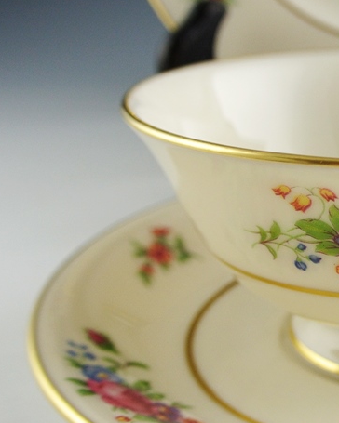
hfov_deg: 22.1
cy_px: 290
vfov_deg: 29.3
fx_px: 803
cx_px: 400
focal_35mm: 64
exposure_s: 1/125
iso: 320
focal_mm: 11.8
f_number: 3.8
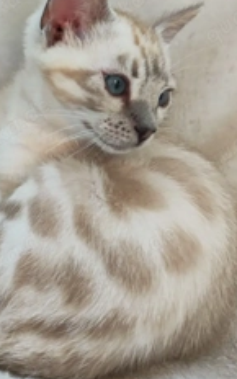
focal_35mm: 42
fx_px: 434
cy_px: 152
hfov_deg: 29.6
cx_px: 38
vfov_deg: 46.9
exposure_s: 1/100
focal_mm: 7.01
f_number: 1.69
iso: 416
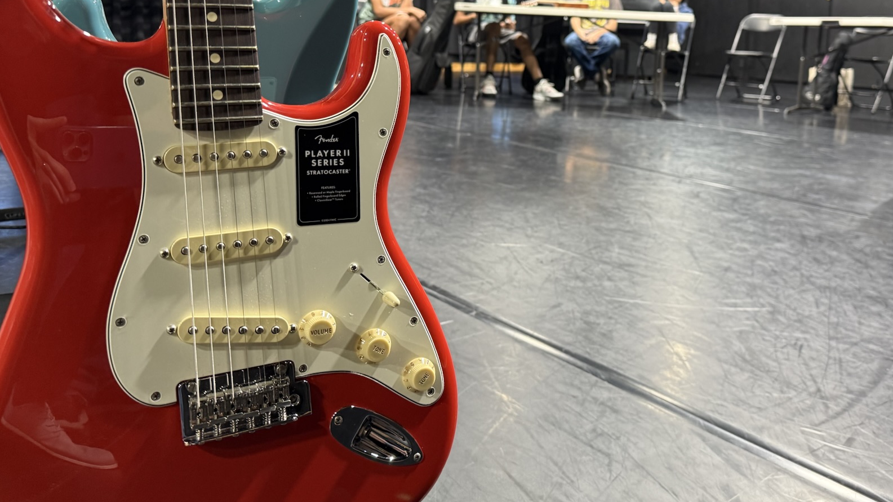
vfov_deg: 35.0
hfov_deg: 58.8
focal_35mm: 33
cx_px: 554
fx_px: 781
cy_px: 136
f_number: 1.78
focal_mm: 6.76
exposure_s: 1/60
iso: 200
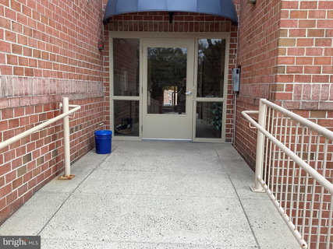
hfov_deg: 58.4
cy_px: 124
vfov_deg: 45.4
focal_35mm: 31
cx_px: 166
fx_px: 298
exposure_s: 1/120
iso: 50
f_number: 2.4
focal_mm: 3.3
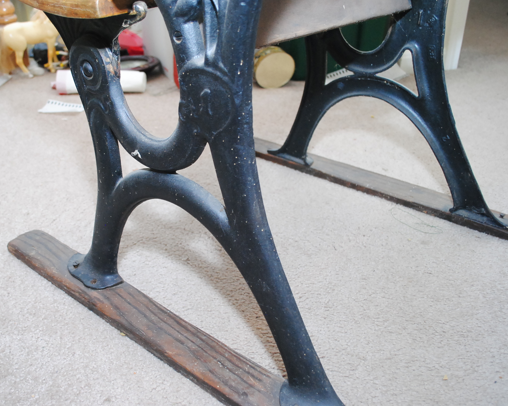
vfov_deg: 39.2
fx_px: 571
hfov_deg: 47.6
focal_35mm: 38
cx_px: 200
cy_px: 199
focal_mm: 22
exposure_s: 1/160
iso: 800
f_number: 3.8
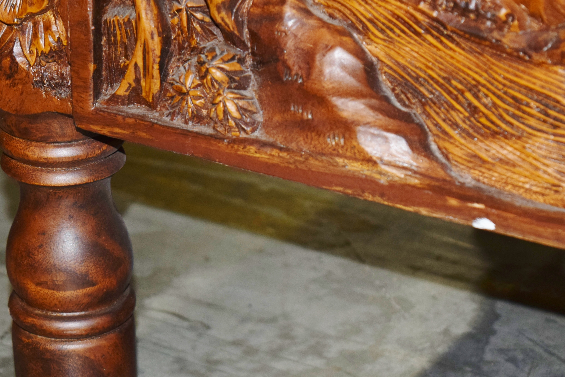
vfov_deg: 11.5
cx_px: 269
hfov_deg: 17.1
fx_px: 1880
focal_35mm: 120
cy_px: 258
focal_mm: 55
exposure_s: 1/60
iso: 800
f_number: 5.6
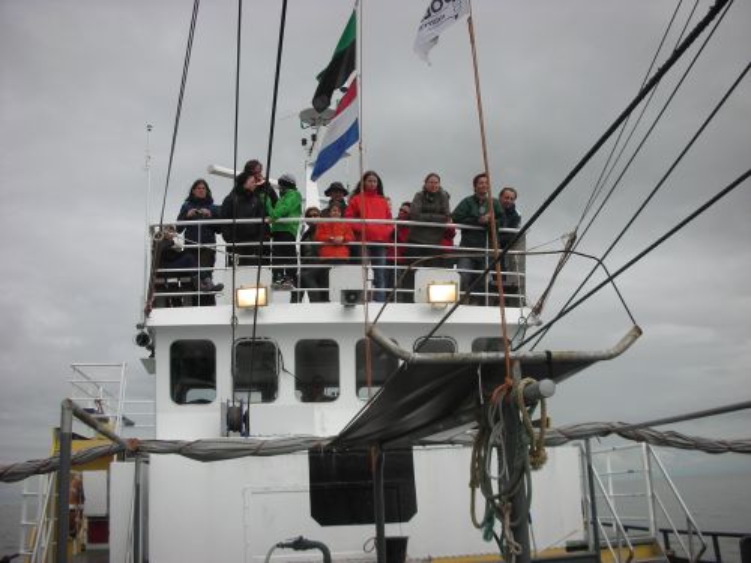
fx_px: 759
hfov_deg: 52.6
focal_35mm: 35
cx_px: 376
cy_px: 282
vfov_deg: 40.7
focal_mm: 5.8
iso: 50
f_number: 8.5
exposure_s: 1/152
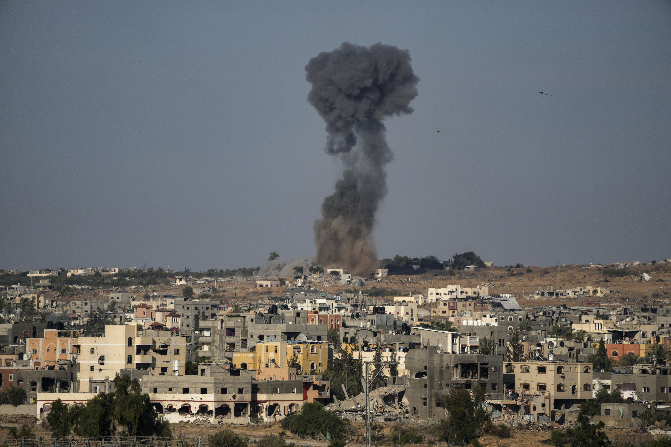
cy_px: 224
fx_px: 7455
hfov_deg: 5.2
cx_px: 336
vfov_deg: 3.4
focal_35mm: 400
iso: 160
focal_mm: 400
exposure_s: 1/2500
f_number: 5.6
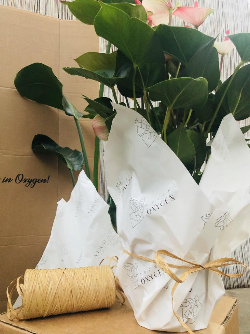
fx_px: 270
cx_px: 125
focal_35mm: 28
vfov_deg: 63.4
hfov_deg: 49.7
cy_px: 167
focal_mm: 3.99
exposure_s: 1/5
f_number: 1.8
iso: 100
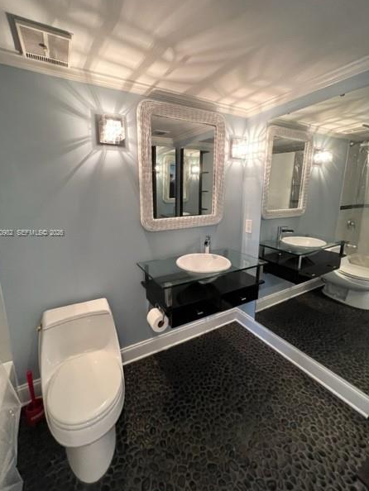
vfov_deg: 102.0
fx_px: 199
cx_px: 180
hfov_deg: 85.7
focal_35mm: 14
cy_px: 233
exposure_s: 1/60
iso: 500
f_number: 1.8
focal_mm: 1.57
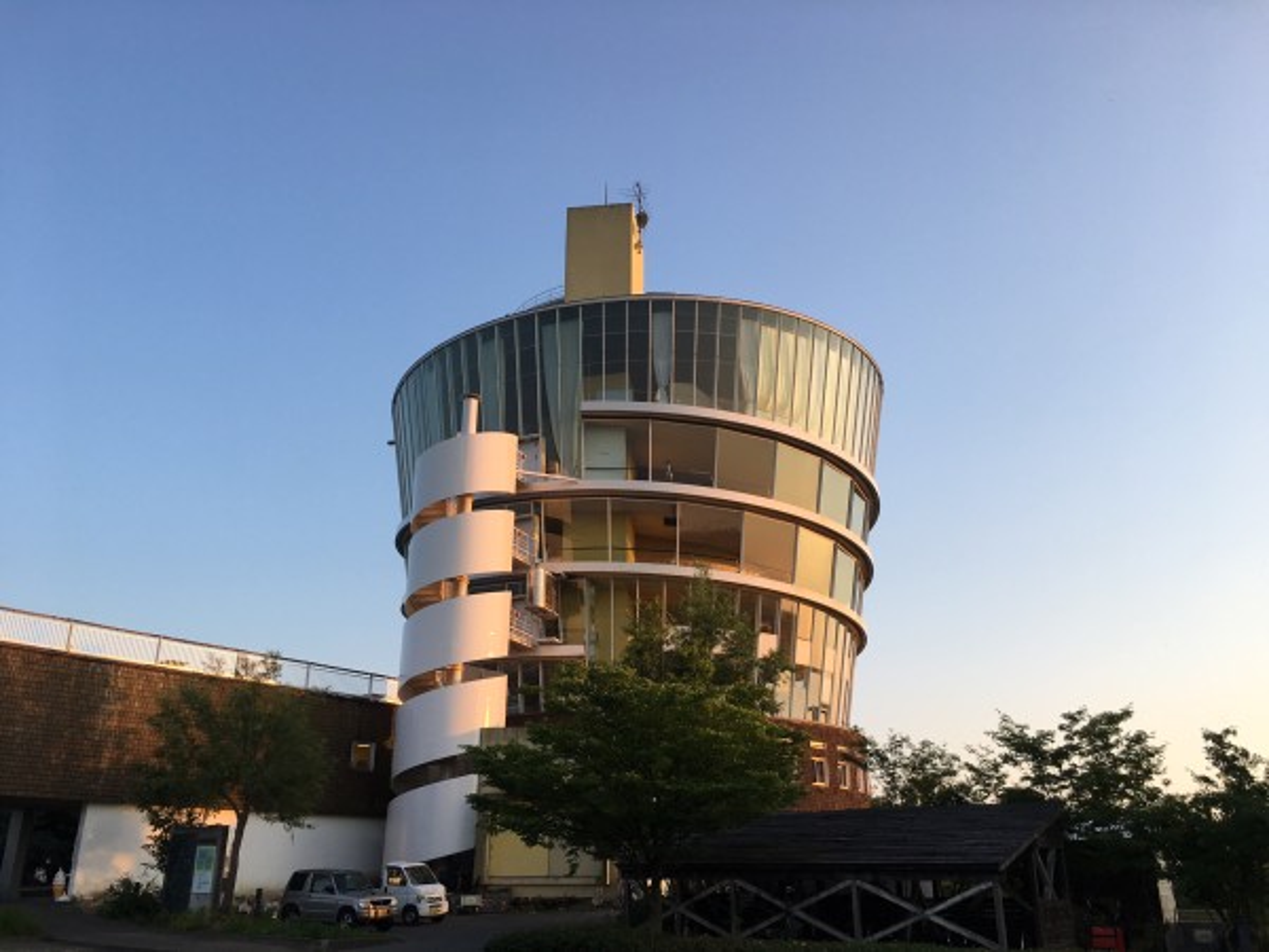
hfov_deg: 61.7
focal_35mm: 29
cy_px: 476
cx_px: 634
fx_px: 1063
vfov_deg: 48.2
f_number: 2.2
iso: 25
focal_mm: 4.15
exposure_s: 1/409
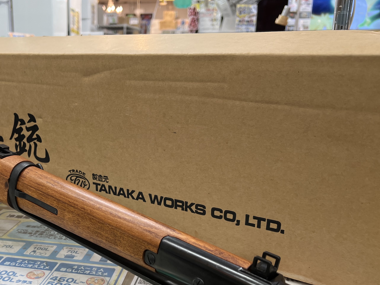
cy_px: 206
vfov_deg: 34.5
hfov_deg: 44.4
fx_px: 450
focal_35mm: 41
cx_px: 99
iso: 100
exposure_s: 1/100
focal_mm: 5.7
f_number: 1.5
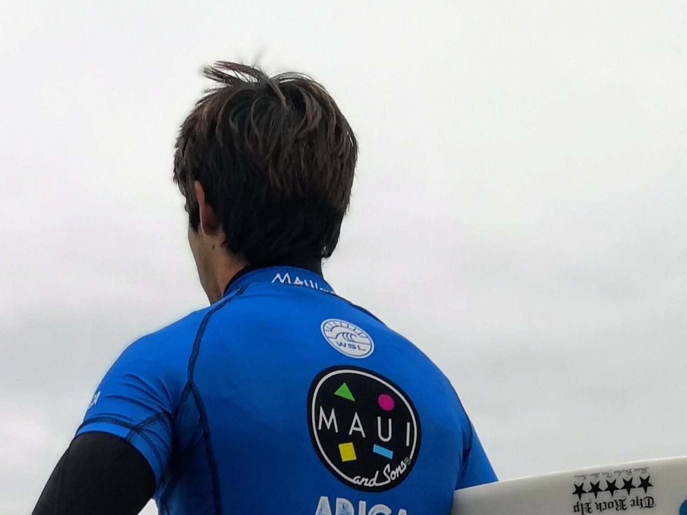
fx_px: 1706
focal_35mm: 86
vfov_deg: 16.3
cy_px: 651
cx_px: 64
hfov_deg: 22.2
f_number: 4
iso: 50
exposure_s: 1/278
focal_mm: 3.95
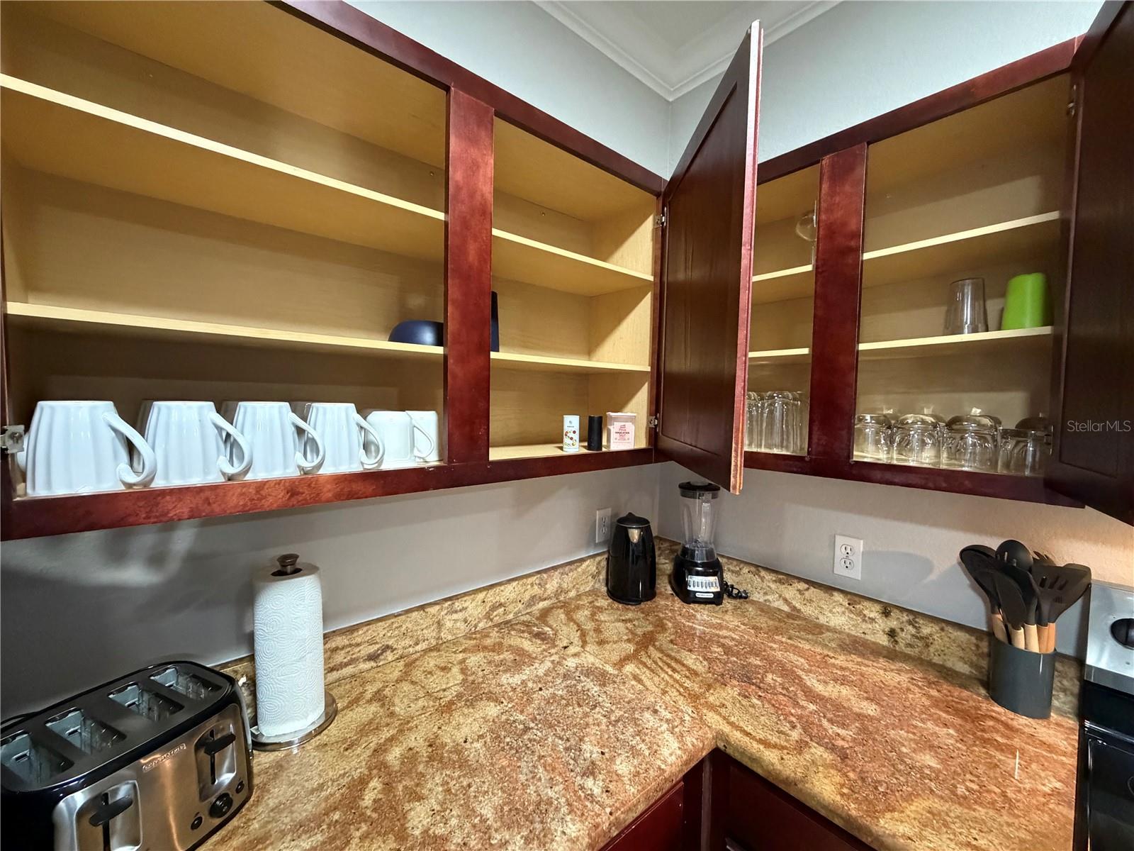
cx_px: 567
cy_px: 426
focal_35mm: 14
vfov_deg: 85.7
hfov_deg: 102.1
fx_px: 459
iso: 1000
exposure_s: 1/60
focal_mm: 2.22
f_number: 2.2
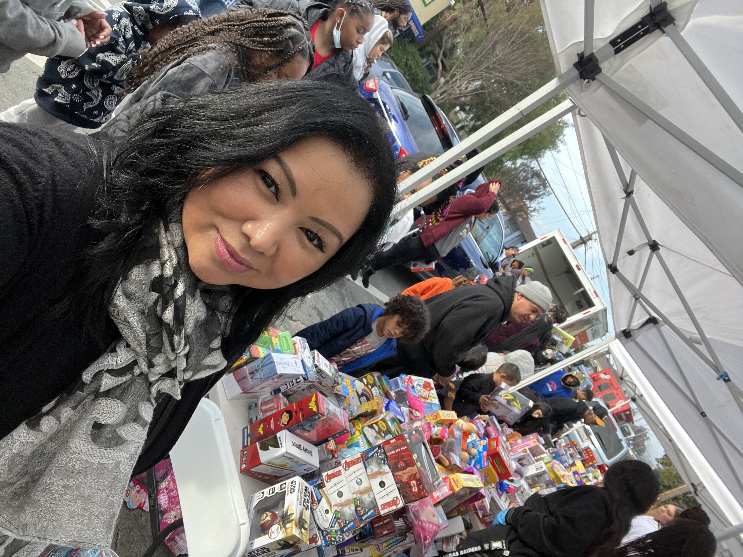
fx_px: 494
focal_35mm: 23
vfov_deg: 58.9
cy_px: 278
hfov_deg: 73.9
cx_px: 372
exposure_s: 1/147
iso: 40
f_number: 2.2
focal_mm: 2.71
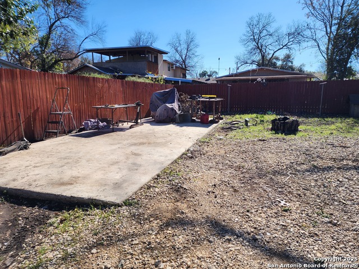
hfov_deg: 73.9
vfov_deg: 58.9
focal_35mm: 23
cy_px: 134
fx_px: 239
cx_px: 180
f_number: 1.8
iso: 12
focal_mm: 6.4
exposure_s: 1/885
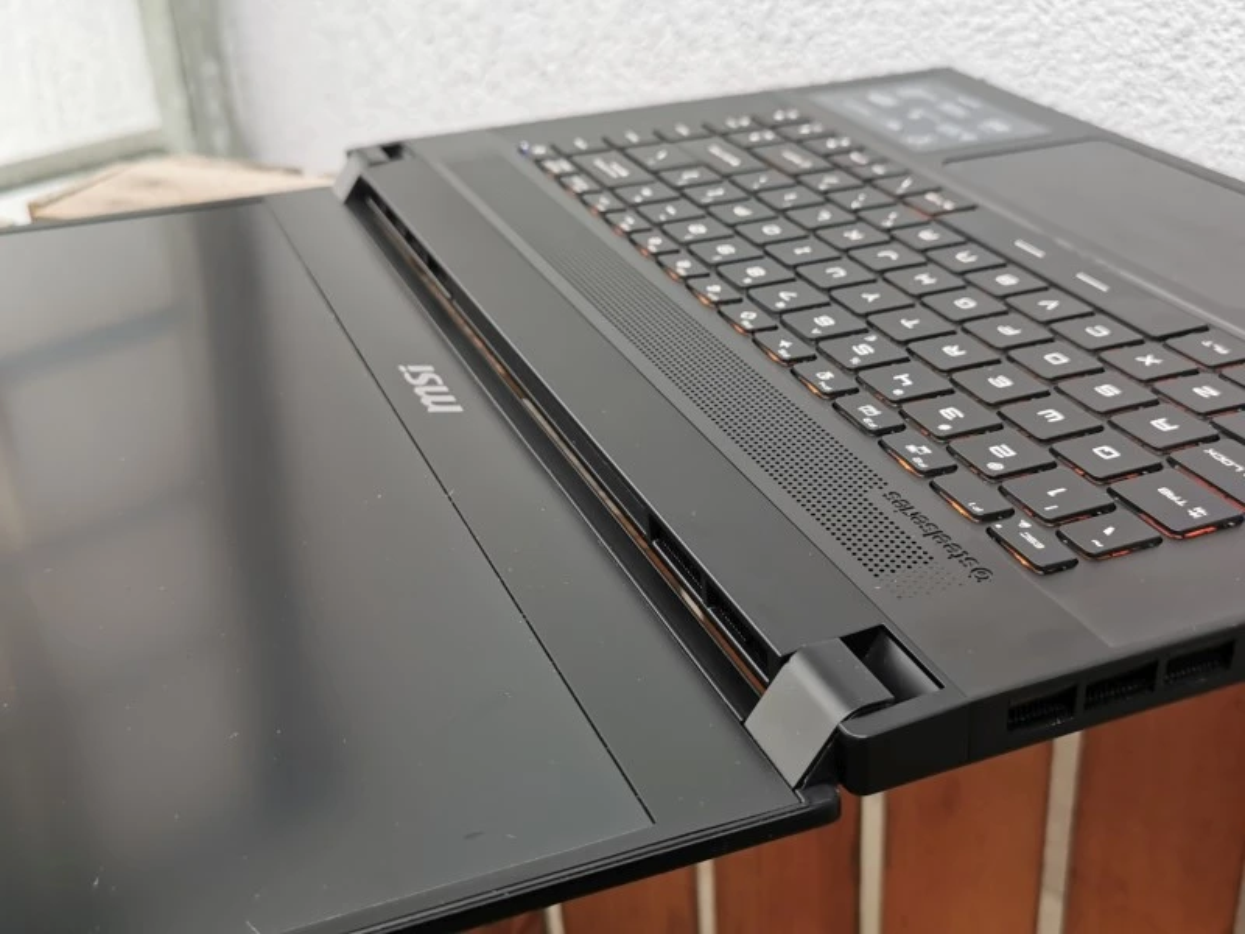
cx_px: 622
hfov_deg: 45.8
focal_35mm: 41
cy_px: 467
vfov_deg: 35.1
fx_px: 1475
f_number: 1.6
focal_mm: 5.56
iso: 50
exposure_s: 1/111
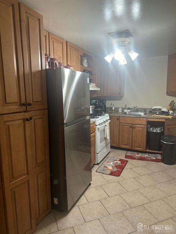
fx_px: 163
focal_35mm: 24
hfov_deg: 56.8
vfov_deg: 71.6
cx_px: 88
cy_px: 117
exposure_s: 1/60
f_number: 1.78
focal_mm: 6.86
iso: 125
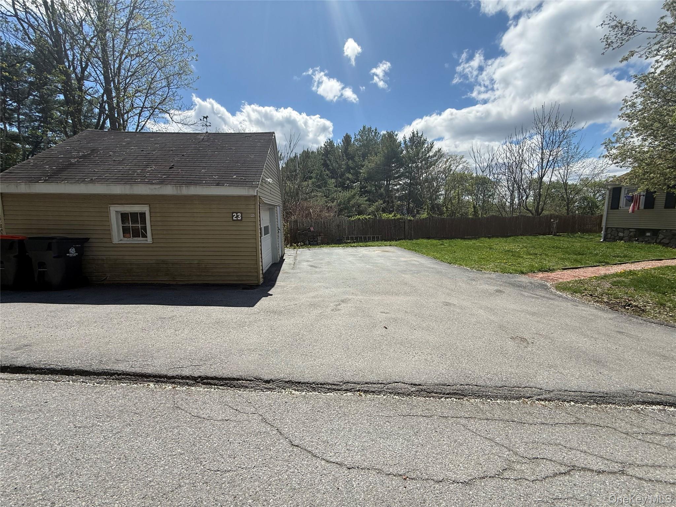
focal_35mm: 14
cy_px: 254
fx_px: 273
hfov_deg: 102.1
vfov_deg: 85.7
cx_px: 338
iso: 50
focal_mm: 2.22
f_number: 2.2
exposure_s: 1/2024
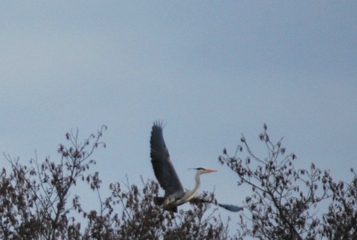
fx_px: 4431
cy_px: 140
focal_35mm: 446
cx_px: 101
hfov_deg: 4.6
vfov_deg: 3.1
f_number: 5.6
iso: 360
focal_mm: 185
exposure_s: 1/500
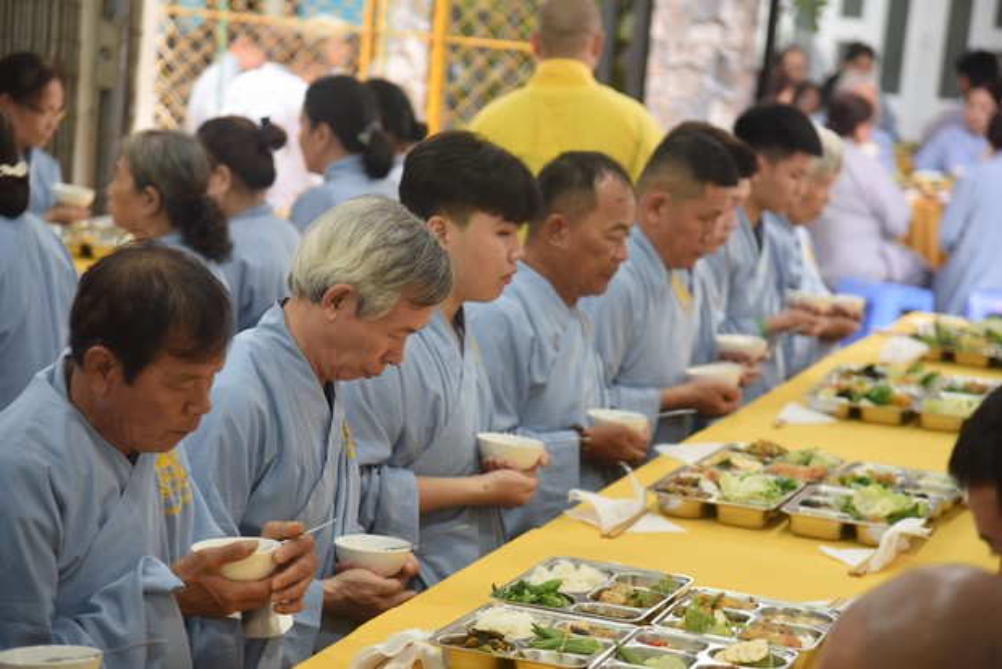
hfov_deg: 19.4
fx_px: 2924
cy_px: 334
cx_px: 501
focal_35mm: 105
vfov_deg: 13.1
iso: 500
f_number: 4
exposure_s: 1/60
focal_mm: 105
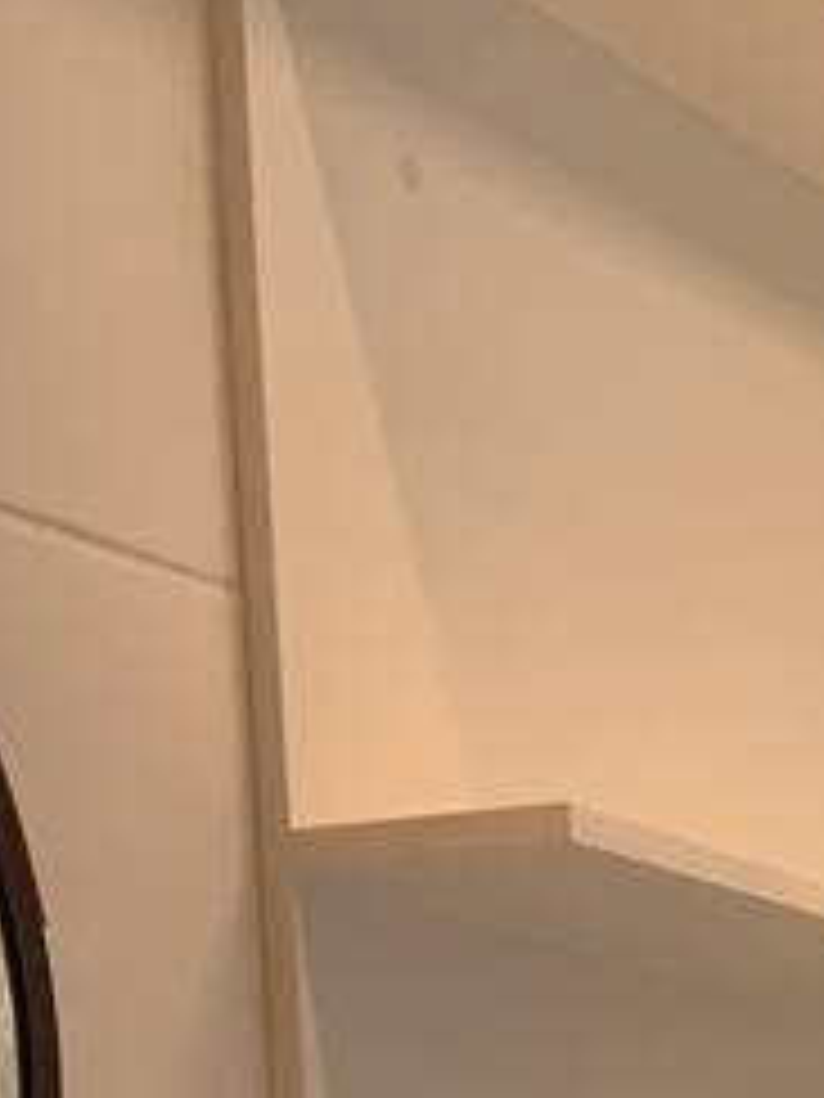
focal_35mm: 115
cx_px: 1634
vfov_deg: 14.4
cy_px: 2164
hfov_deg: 11.6
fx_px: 3650
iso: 25
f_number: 1.8
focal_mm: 4.25
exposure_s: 1/138
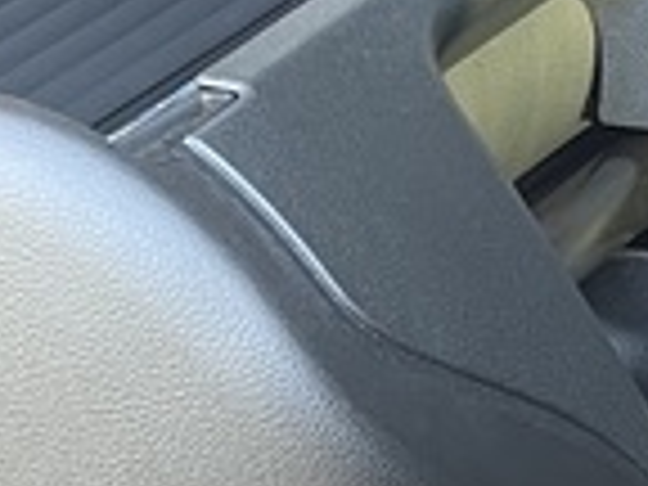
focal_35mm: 174
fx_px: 3257
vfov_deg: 8.5
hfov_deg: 11.4
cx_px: 248
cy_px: 544
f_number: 1.6
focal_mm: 5.1
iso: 125
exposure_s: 1/66
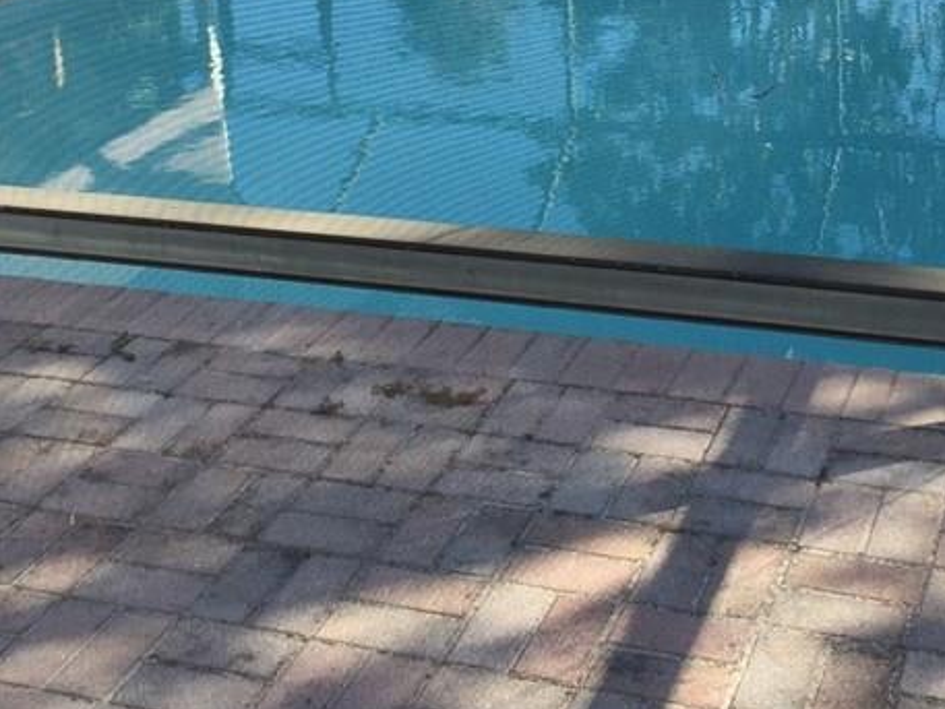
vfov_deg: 21.7
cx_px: 558
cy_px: -27
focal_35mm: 65
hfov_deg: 29.8
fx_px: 1775
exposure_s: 1/353
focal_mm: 4.15
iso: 32
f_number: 2.2
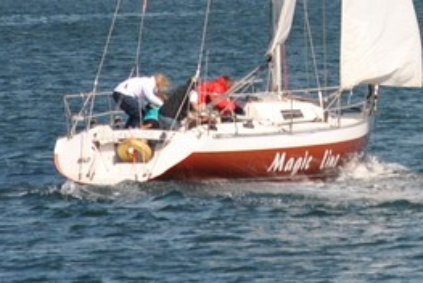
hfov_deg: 2.8
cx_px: 426
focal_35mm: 731
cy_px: -109
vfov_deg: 1.9
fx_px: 8599
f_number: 5.3
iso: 100
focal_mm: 160
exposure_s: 1/500
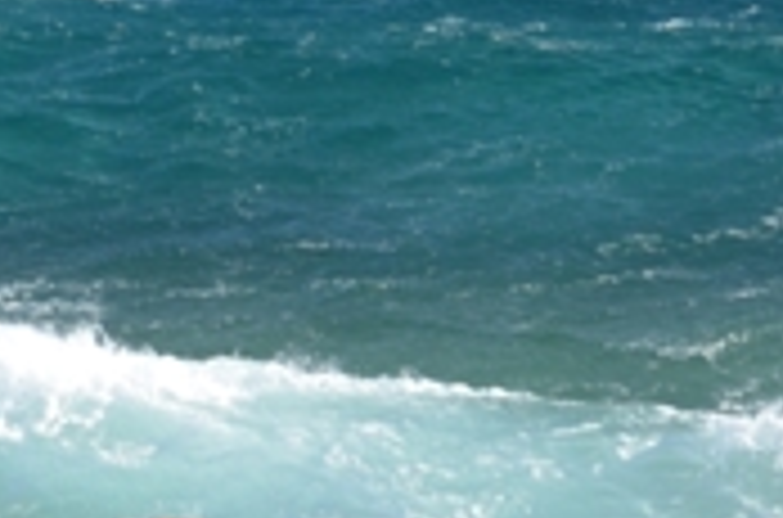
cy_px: 9
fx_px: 5987
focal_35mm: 276
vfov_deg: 4.9
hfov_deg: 7.3
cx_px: -423
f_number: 6.3
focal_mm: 40
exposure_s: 1/160
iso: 200
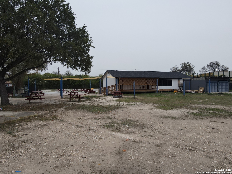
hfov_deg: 71.6
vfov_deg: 56.8
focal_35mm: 24
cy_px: 87
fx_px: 161
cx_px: 116
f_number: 2.8
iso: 100
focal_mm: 4.5
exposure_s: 1/320
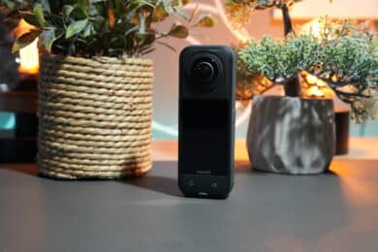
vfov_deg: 23.7
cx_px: 189
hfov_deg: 35.0
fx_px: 600
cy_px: 126
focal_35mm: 57
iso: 2500
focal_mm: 57.1
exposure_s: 1/60
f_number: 7.1
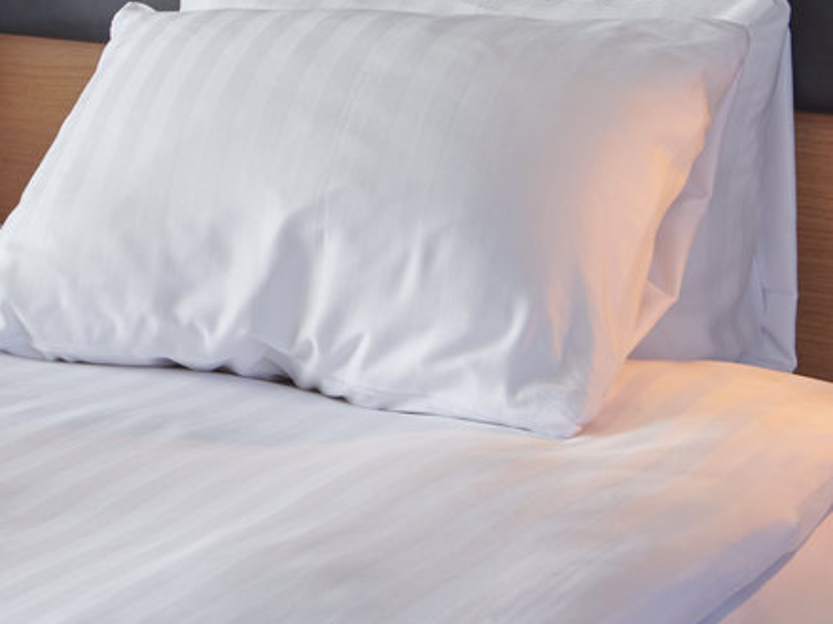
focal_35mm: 94
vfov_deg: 15.3
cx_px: -515
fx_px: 2262
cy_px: -78
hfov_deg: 18.0
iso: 200
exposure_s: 1/40
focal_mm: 21
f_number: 8
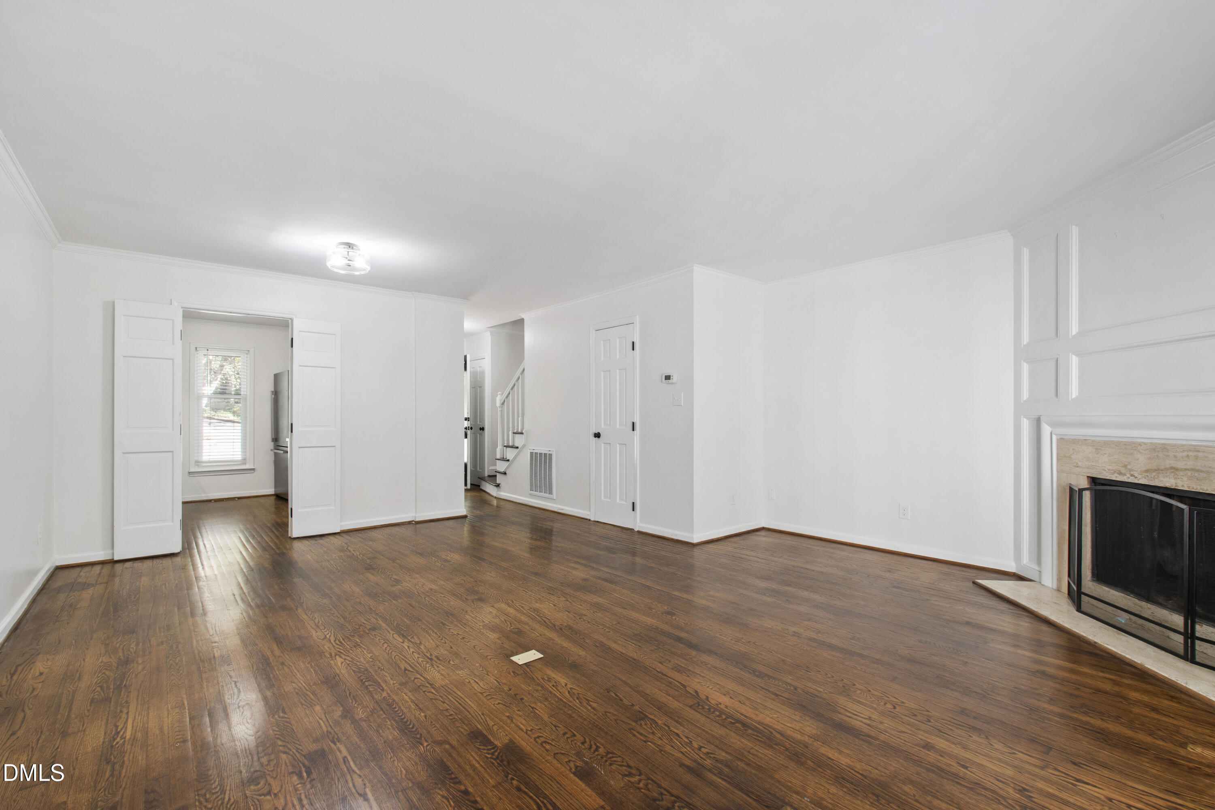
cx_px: 608
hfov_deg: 100.4
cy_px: 405
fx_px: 506
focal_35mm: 15
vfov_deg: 77.3
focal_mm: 10
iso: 100
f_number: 8
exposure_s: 1/3
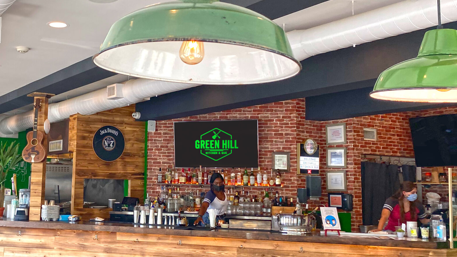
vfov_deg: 26.0
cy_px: 124
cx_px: 126
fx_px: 557
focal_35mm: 46
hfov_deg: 43.4
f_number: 1.8
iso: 50
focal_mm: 4.25
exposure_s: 1/125
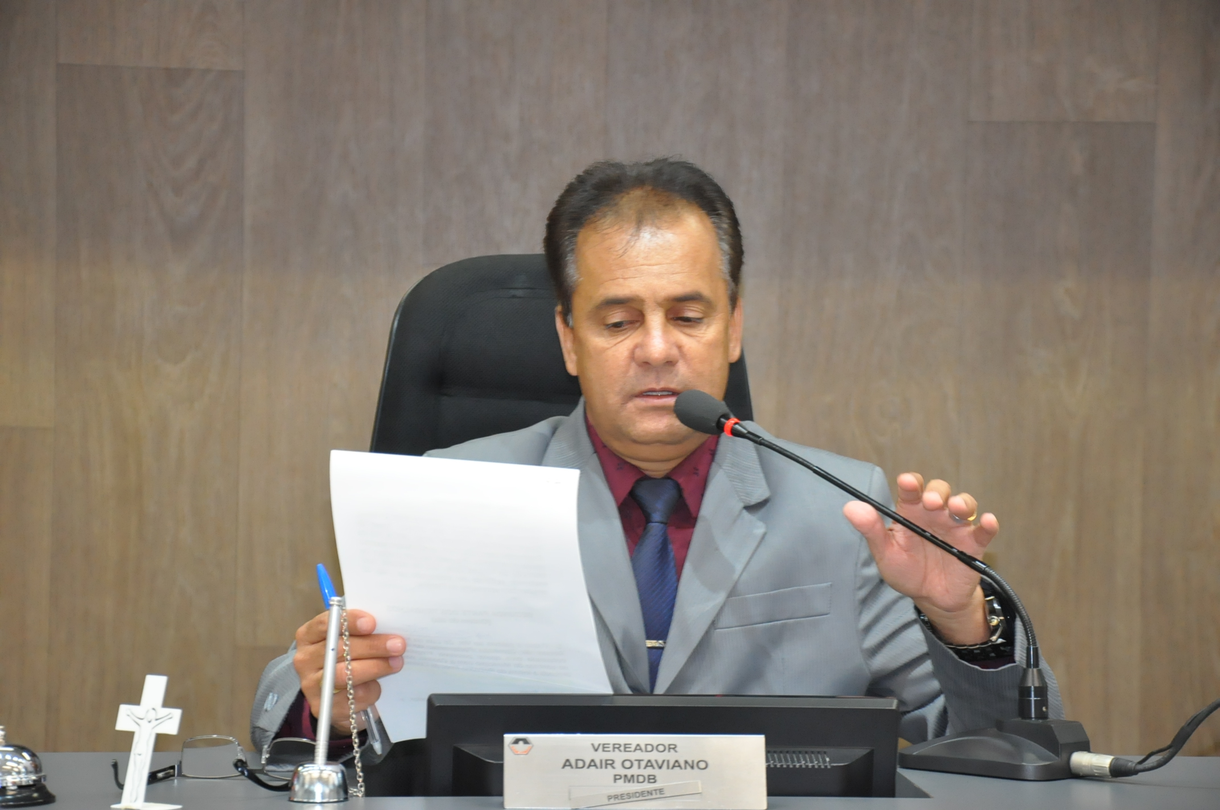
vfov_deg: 11.4
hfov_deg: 17.1
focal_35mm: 120
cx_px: 610
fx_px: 4062
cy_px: 405
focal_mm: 80
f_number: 5.3
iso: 2000
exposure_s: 1/60
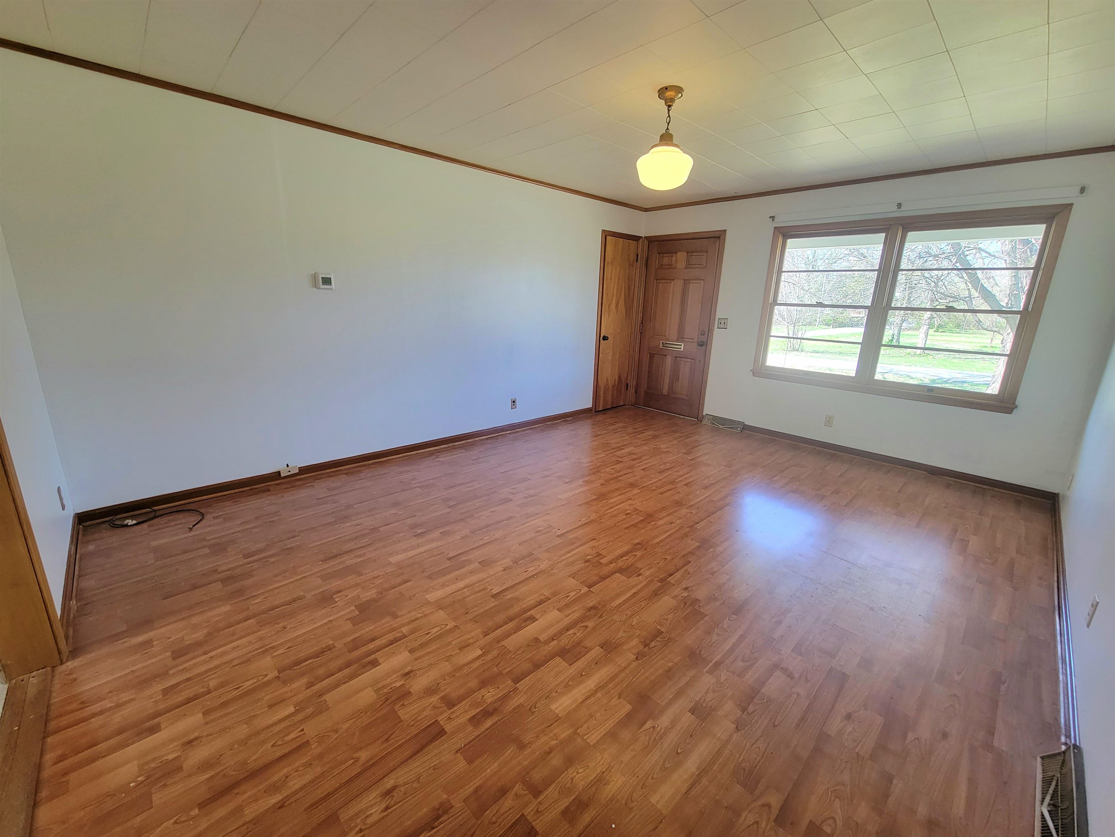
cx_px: 558
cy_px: 418
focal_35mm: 13
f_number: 2.2
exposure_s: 1/60.2
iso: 125
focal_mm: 2.2
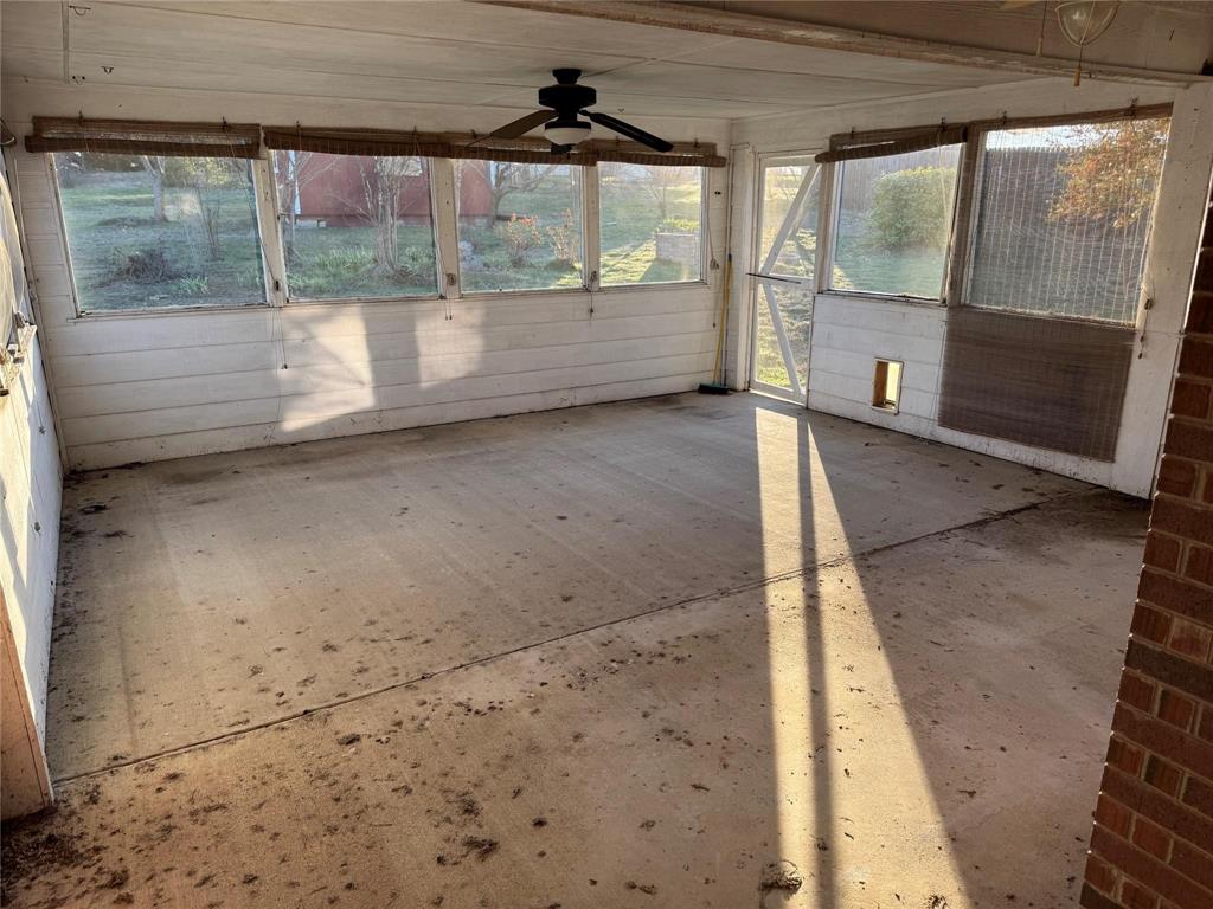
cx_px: 606
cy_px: 454
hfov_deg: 71.6
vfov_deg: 56.8
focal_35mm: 24
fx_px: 841
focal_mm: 6.76
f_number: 1.78
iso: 64
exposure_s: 1/204
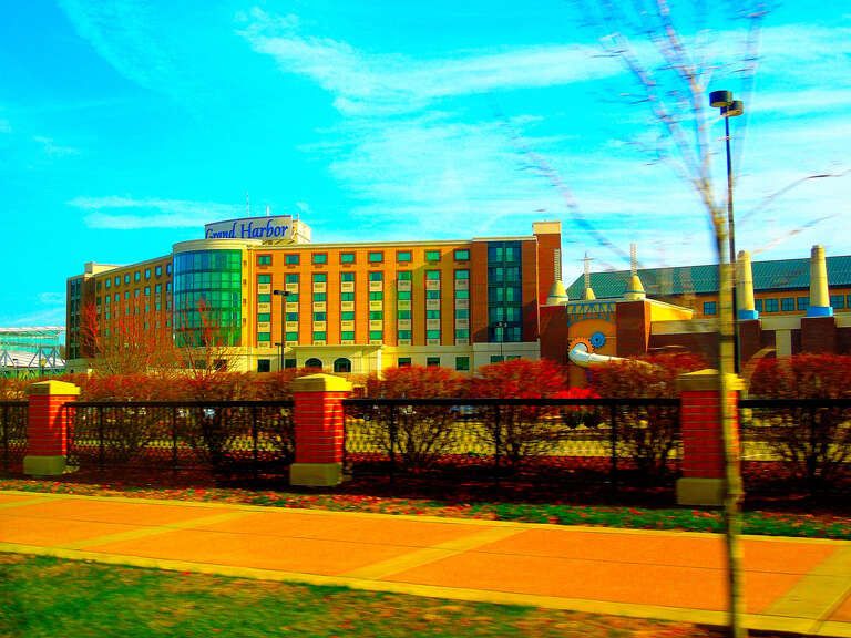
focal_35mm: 43
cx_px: 426
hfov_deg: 43.9
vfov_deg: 33.6
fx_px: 1057
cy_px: 319
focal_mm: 7.8
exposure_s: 1/125
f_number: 3.9
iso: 100
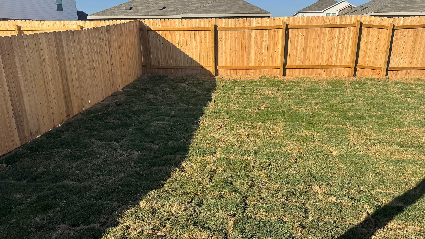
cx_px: 216
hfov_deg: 69.8
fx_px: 304
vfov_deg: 42.8
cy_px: 139
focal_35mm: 27
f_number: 1.78
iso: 80
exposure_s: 1/2833
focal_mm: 6.76
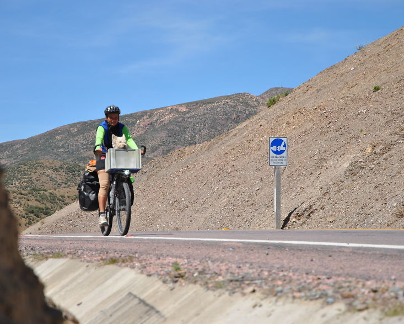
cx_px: 194
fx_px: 1376
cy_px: 162
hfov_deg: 16.7
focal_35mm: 115
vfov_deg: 13.4
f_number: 5.6
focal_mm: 68
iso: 100
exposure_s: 1/500
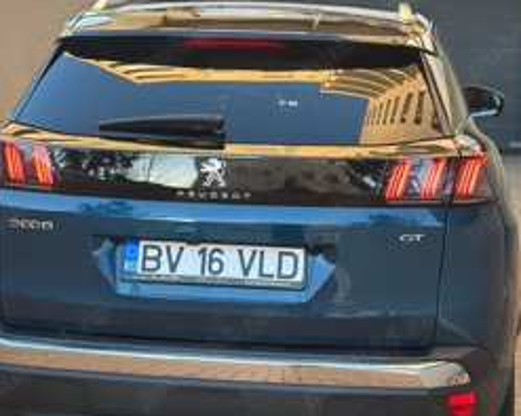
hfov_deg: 25.1
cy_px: 218
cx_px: 247
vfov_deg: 20.1
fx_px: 1171
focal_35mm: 76
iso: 80
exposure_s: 1/173
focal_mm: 6.86
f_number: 1.78
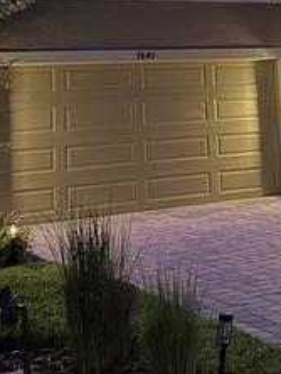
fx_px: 897
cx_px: 266
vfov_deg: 22.3
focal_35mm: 83
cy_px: -30
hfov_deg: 17.5
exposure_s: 1/15
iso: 1000
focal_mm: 6.76
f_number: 1.78
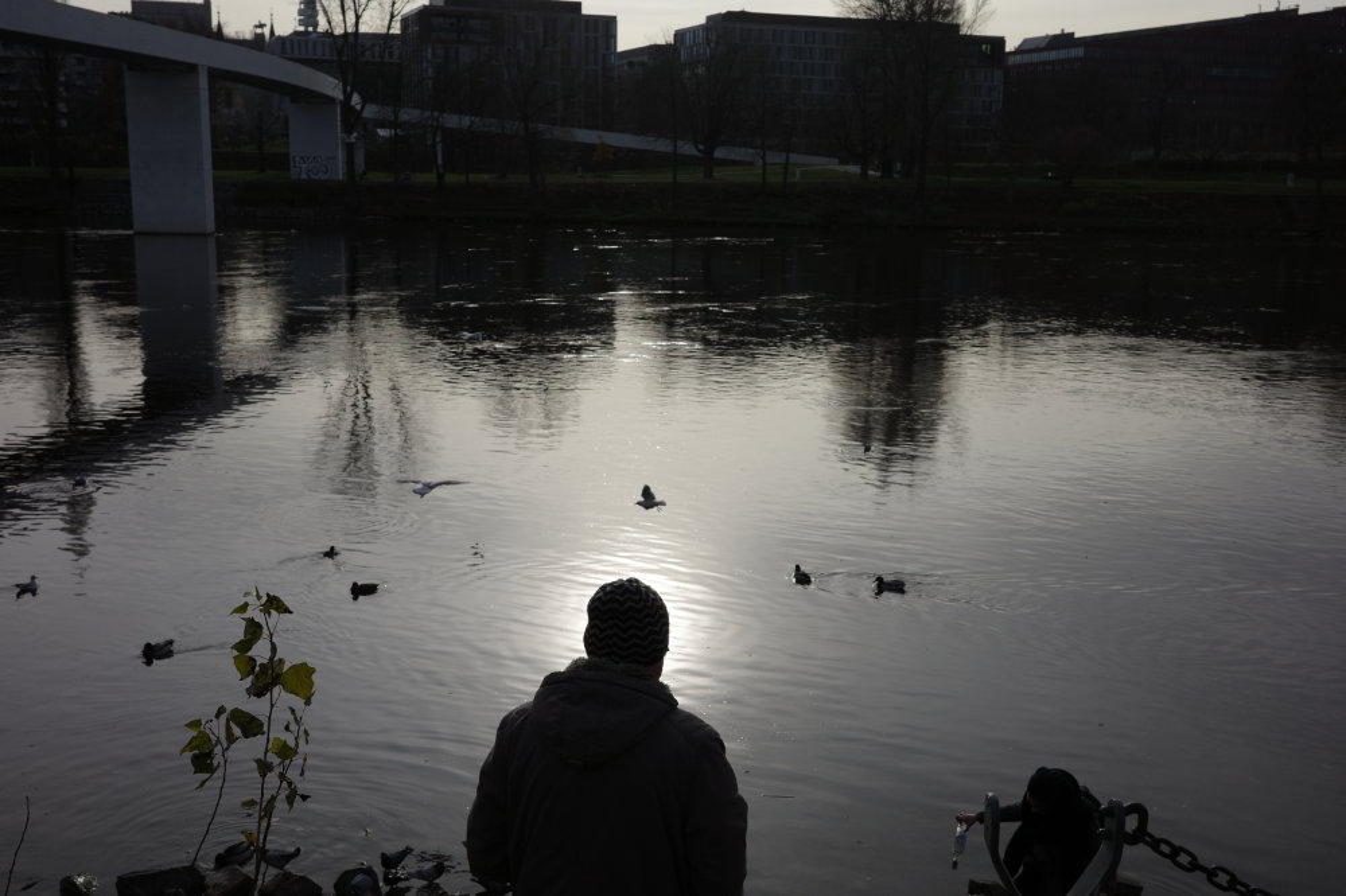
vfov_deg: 33.4
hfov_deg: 48.5
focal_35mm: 40
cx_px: 673
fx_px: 1495
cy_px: 448
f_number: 5.6
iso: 200
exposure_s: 1/1600
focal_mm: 26
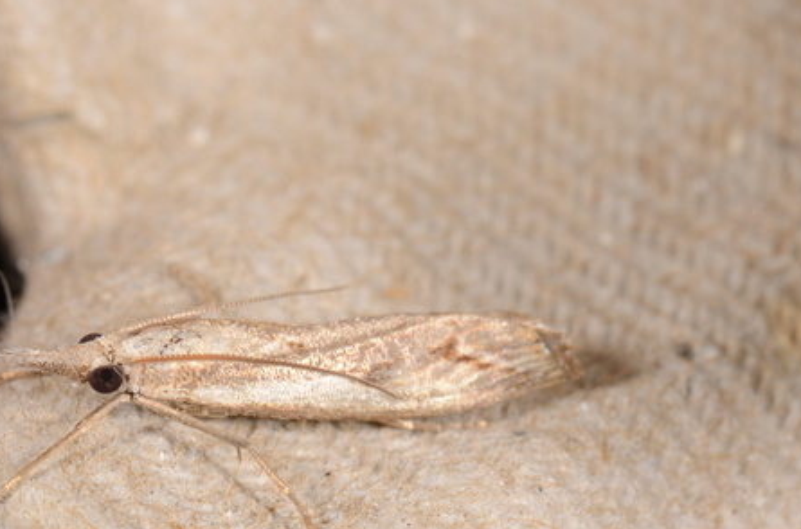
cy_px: 327
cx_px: 299
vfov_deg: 6.0
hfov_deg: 9.1
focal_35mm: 227
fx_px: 5034
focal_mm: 85
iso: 100
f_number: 25
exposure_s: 1/60
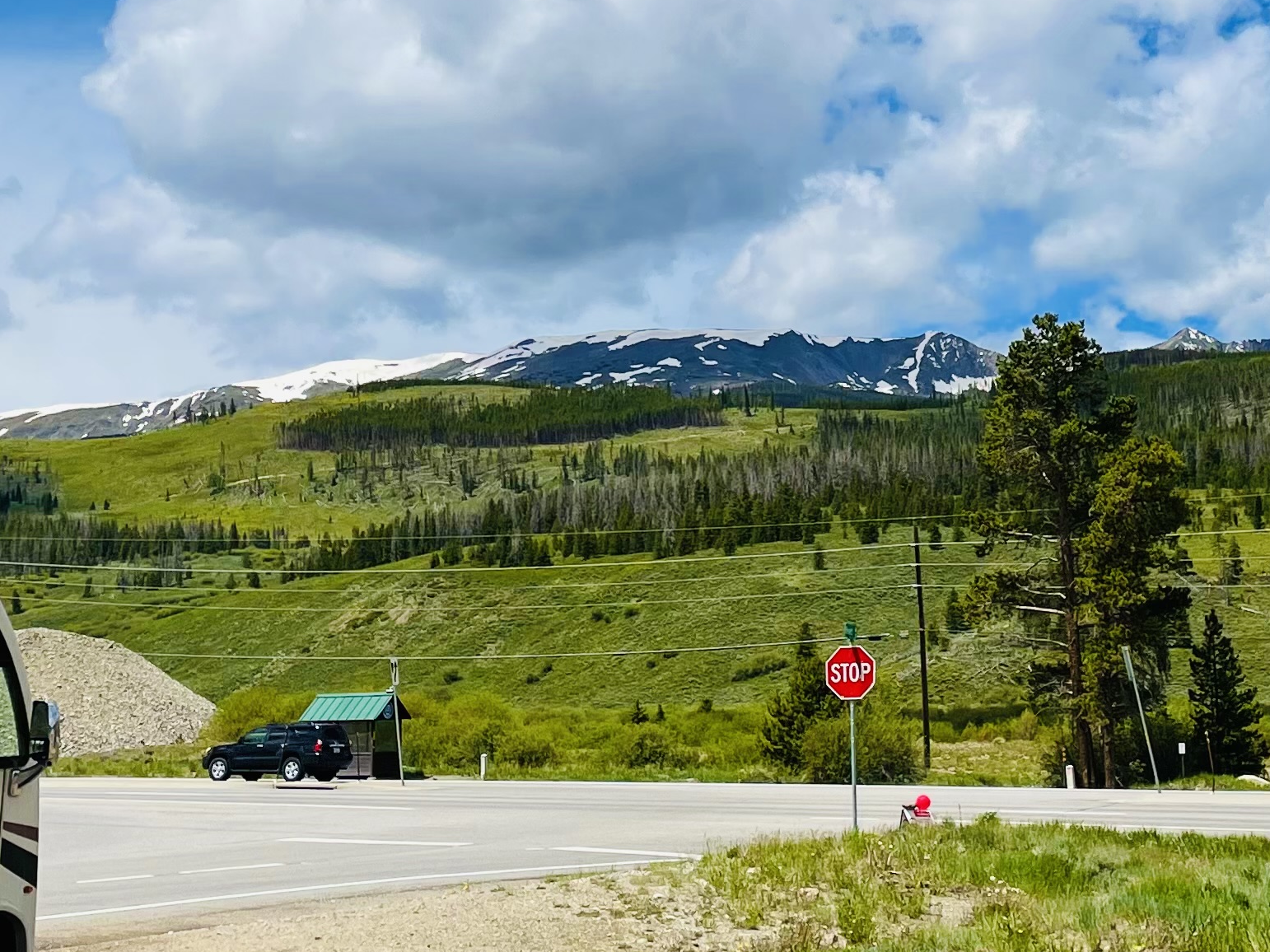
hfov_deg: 28.4
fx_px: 2494
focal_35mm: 68
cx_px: 816
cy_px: 179
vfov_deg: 21.3
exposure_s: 1/7813
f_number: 1.6
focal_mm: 4.2
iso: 32
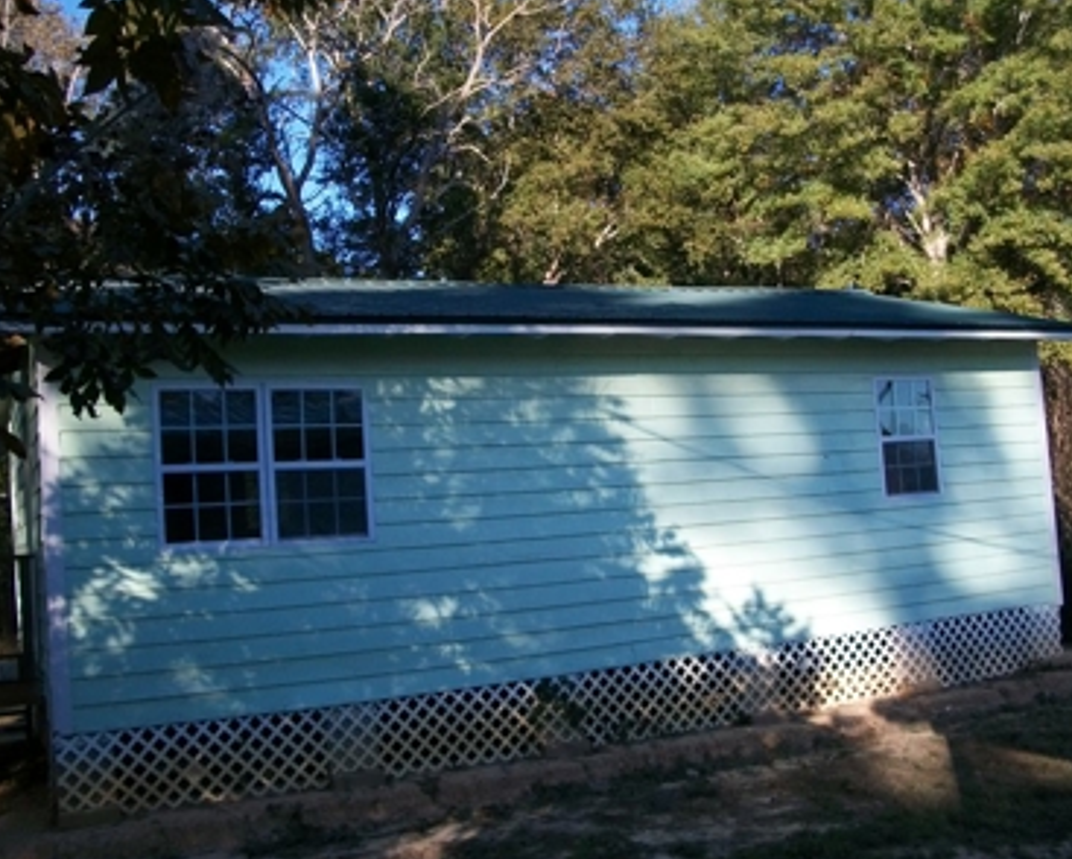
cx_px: 549
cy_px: 430
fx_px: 1079
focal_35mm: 34
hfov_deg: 52.8
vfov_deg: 43.4
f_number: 2.9
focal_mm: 5.7
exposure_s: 1/500
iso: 80
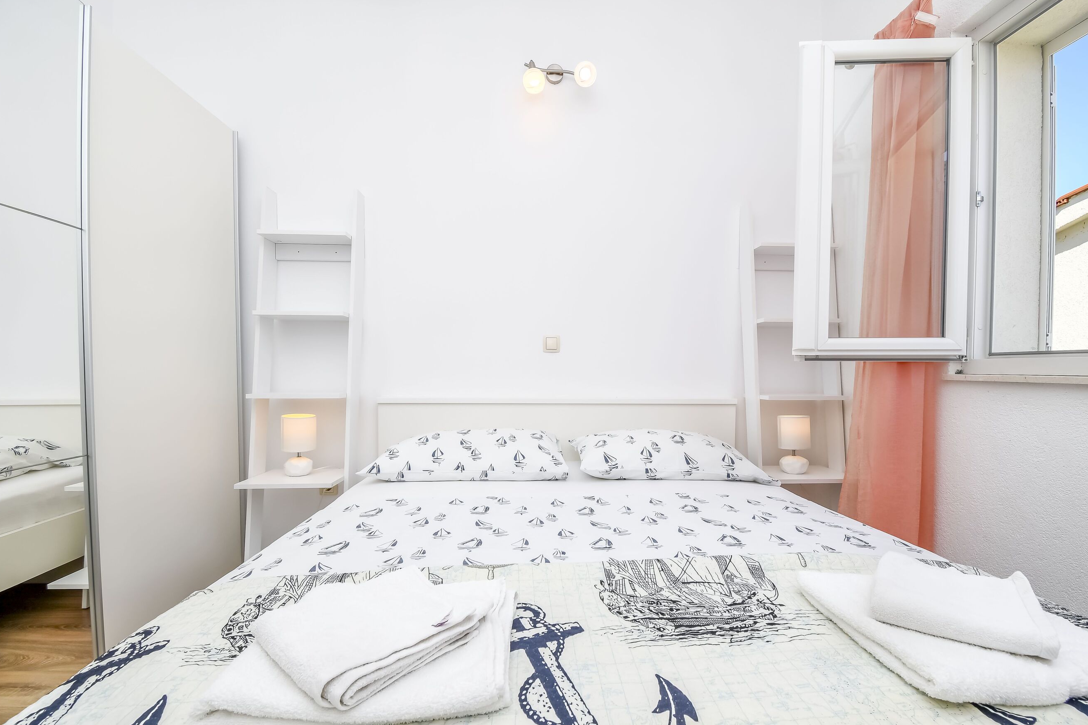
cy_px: 383
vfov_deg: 73.7
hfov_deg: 96.7
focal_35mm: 16
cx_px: 568
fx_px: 484
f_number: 9
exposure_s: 1/160
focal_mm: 10
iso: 160
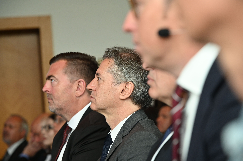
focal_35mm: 200
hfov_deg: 10.3
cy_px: 80
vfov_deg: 6.9
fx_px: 1349
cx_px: 122
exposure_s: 1/160
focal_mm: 200
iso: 2000
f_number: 7.1
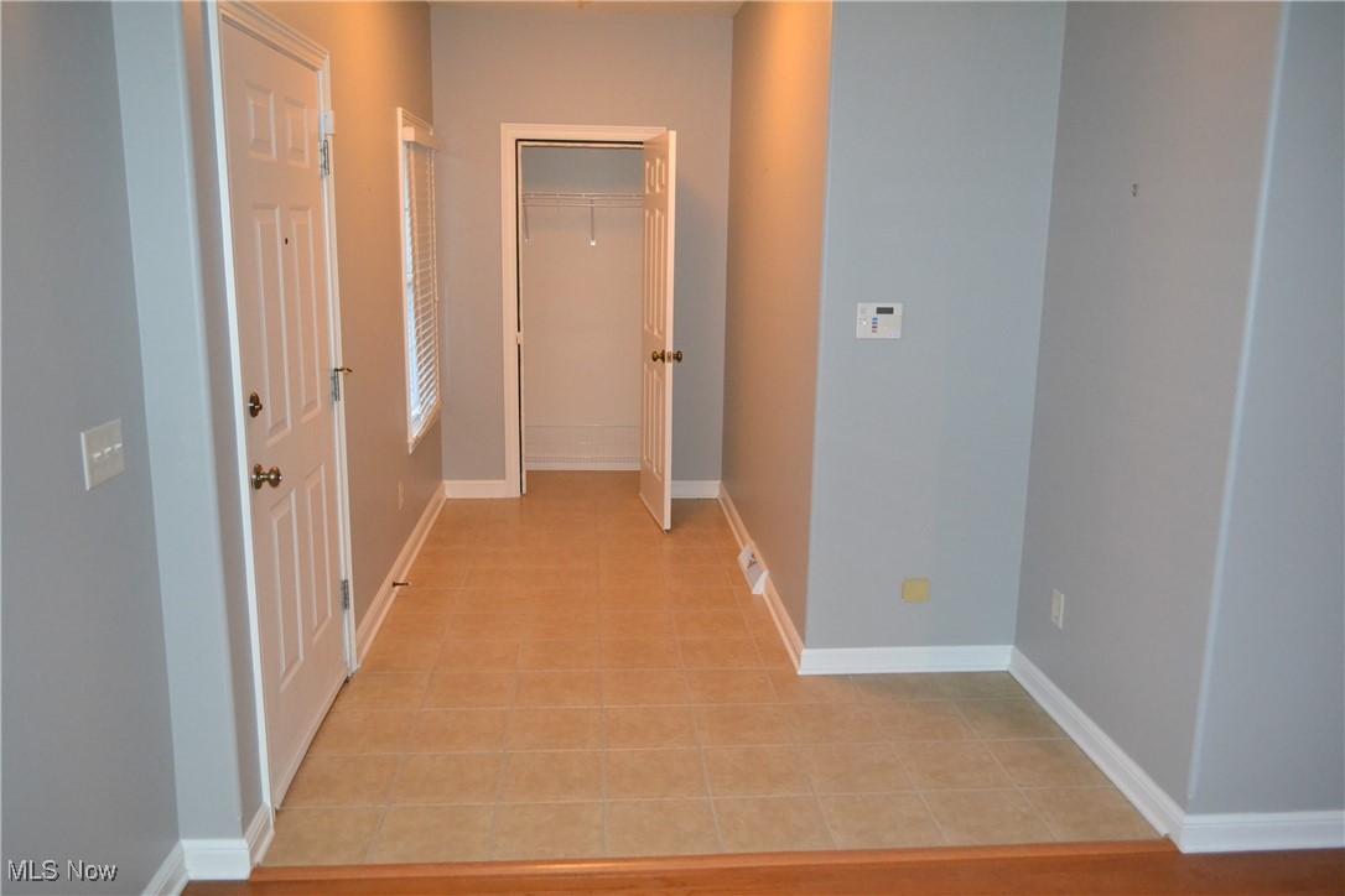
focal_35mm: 27
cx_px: 672
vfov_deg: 47.9
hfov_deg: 67.4
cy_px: 448
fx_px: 1009
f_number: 3.5
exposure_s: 1/60
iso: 3200
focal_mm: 18
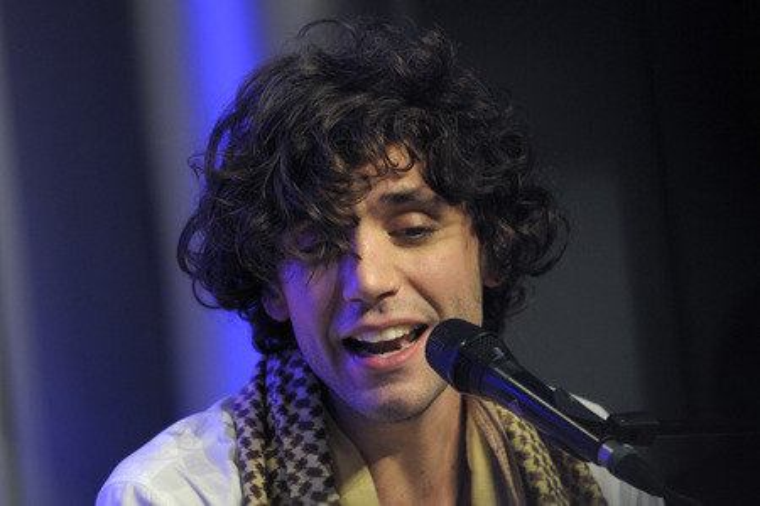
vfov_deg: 5.2
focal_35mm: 262
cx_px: 380
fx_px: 5541
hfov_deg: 7.8
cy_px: 253
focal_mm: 175
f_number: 2.8
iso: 1000
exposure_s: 1/160
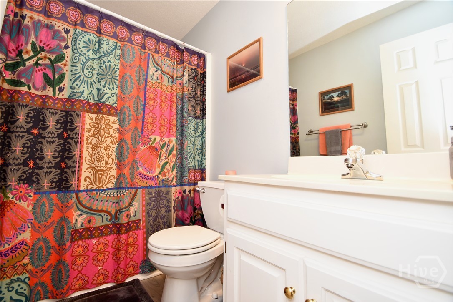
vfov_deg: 77.3
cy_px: 151
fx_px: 189
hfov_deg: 100.4
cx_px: 226
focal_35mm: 15
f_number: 4
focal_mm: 10
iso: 1000
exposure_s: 1/60
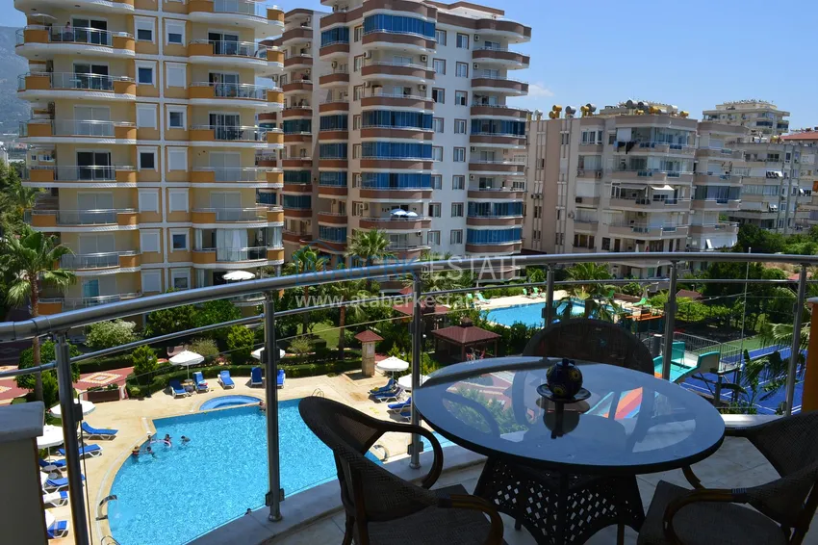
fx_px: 613
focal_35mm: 27
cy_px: 272
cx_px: 409
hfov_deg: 67.4
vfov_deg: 47.9
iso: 400
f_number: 11
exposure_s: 1/500
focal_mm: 18
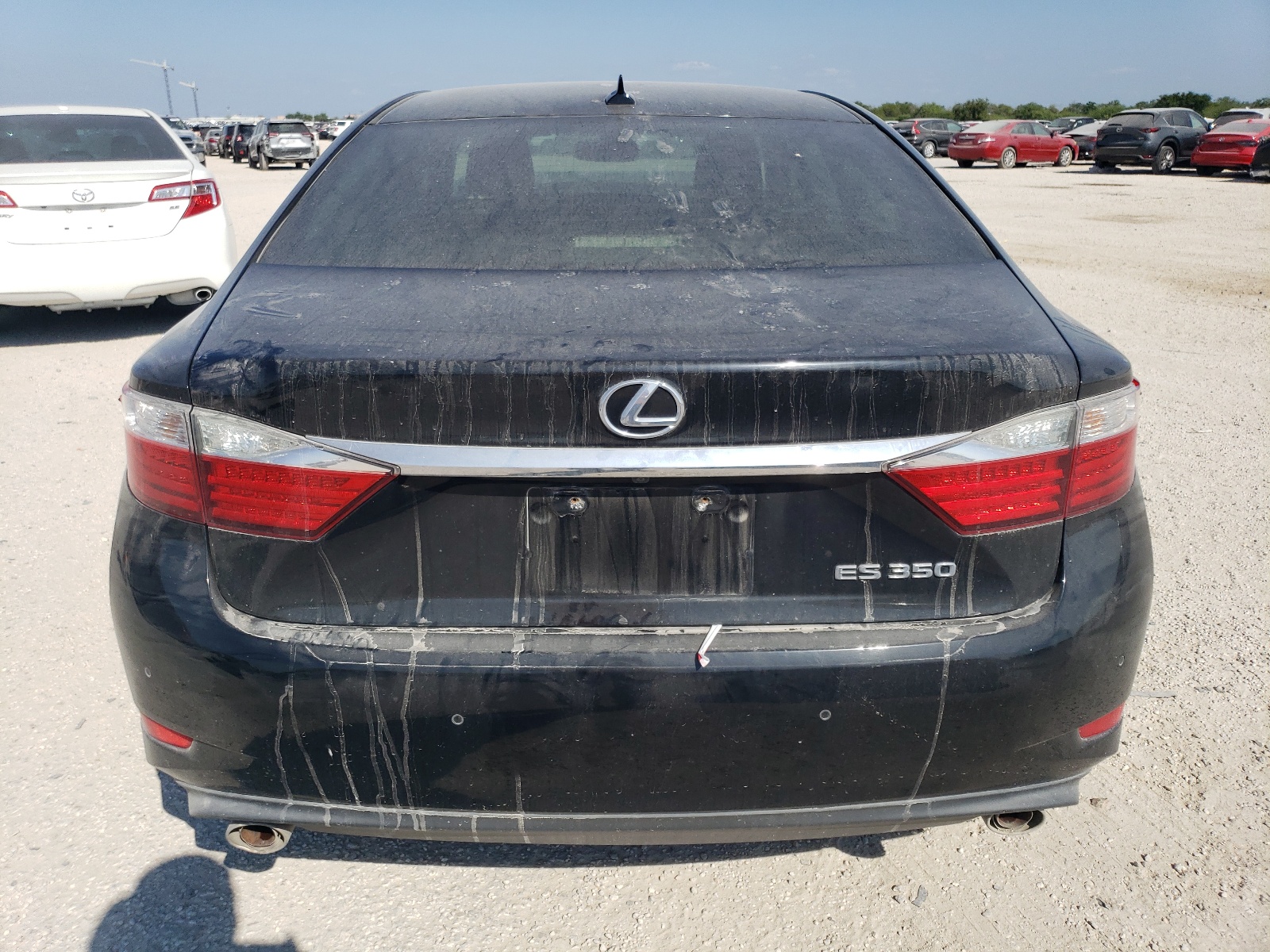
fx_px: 954
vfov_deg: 53.1
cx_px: 635
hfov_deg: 67.3
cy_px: 476
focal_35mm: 26
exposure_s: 1/5000
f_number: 1.5
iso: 50
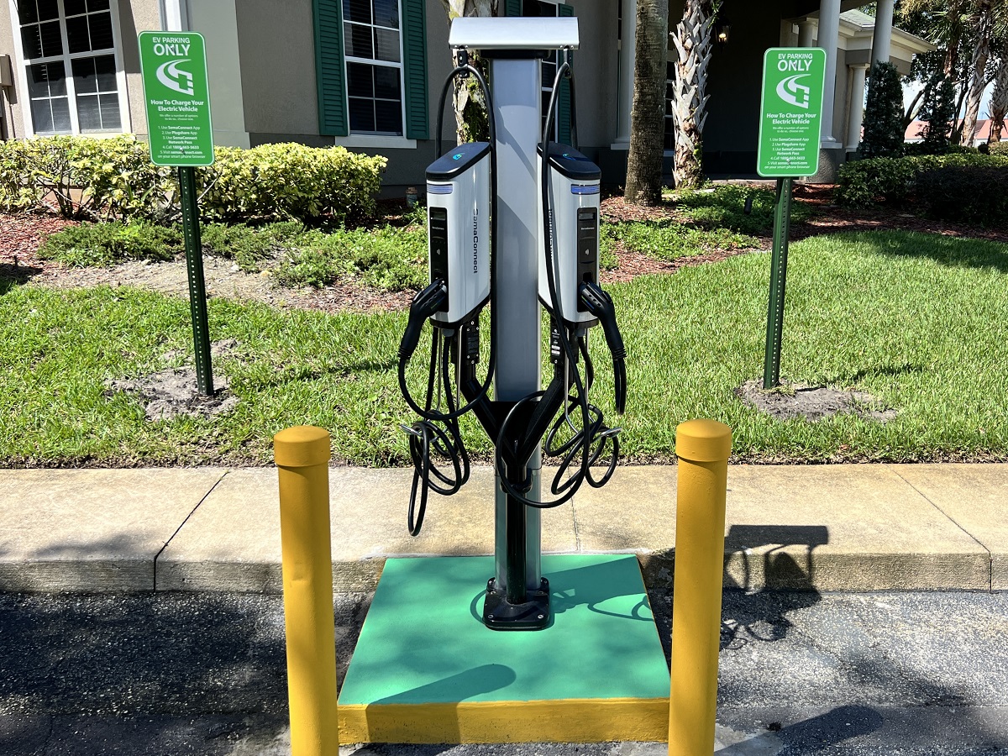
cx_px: 504
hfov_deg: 67.3
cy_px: 378
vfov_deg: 53.1
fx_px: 757
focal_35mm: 26
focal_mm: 5.7
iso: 50
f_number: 1.5
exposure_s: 1/2841
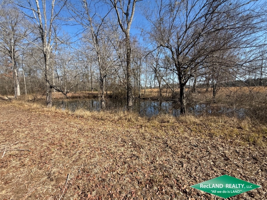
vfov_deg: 85.7
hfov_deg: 102.1
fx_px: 108
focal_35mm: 14
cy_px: 100
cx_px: 134
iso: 50
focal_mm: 2.22
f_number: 2.2
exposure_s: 1/1087
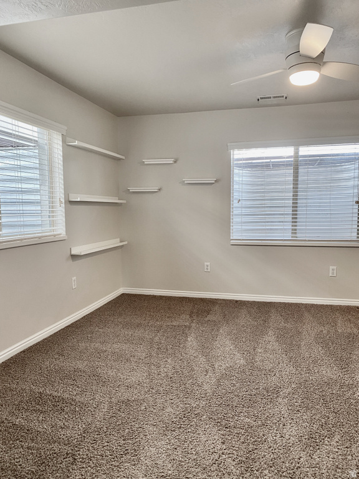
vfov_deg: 67.3
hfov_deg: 53.1
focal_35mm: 26
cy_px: 240
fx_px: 360
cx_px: 180
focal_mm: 4.25
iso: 100
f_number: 1.8
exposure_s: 1/60
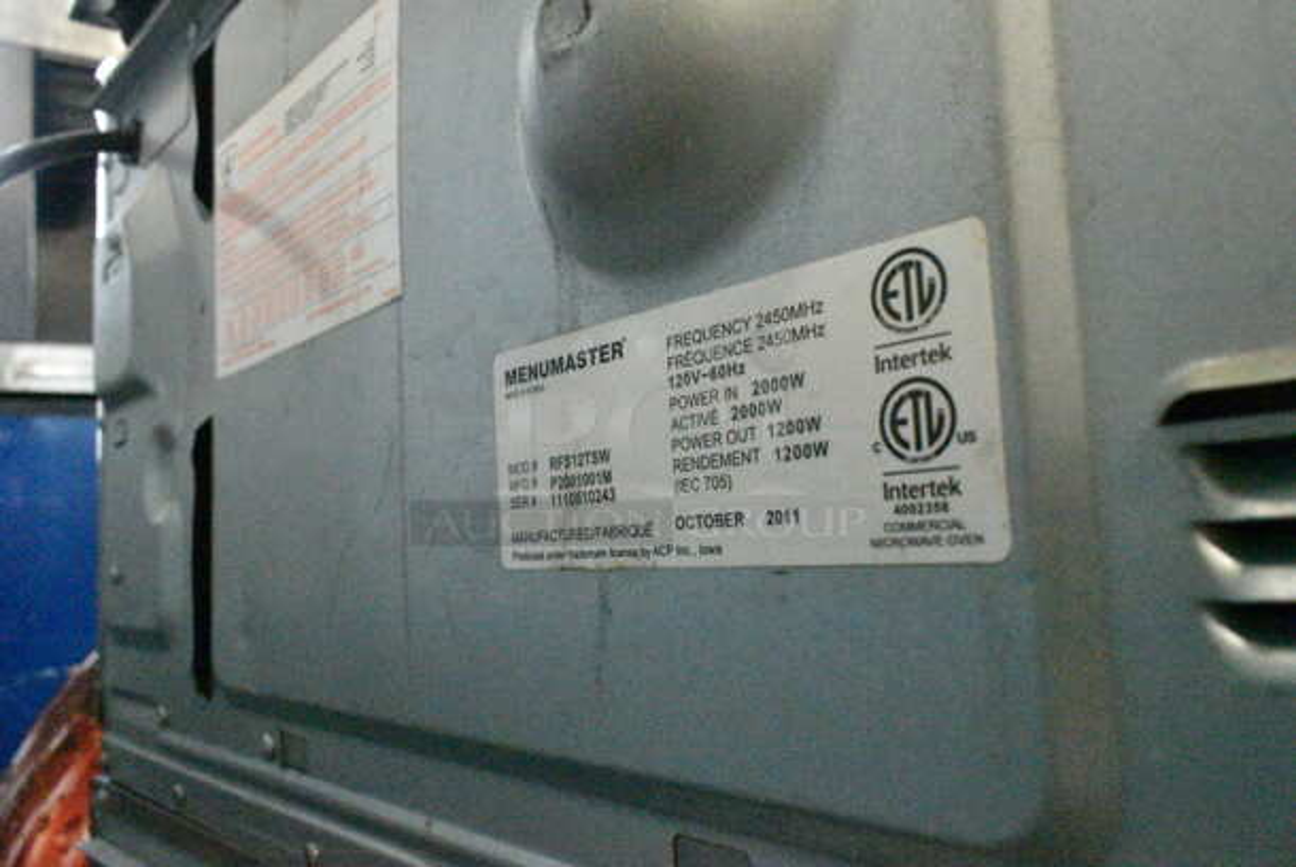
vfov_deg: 48.0
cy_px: 434
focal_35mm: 27
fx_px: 973
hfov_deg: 67.3
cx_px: 648
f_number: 8
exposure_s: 1/250
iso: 25600
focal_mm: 18
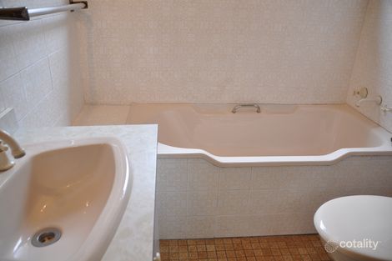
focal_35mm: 27
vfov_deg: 47.9
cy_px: 130
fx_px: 294
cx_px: 196
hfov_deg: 67.4
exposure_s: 1/10
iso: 200
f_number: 5.6
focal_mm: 18
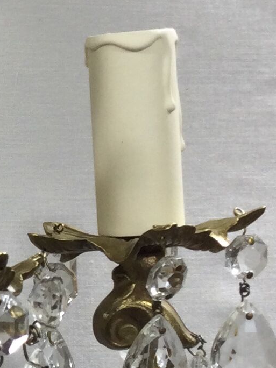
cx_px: -320
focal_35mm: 148
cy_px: 255
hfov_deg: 9.3
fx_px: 1573
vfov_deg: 13.3
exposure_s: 1/50
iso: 25
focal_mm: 3.3
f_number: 2.4
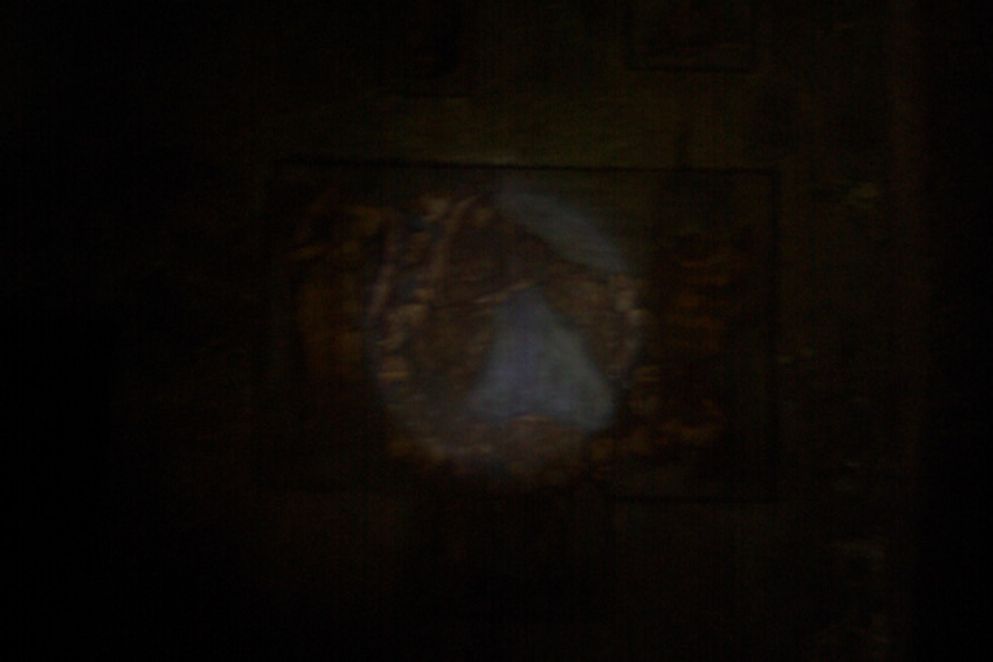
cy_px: 331
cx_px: 496
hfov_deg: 42.3
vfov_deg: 29.0
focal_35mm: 46
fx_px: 1283
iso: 800
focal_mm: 31
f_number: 4
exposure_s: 1/2
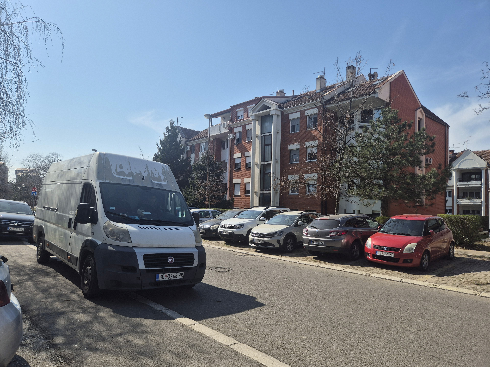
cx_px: 245
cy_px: 184
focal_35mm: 23
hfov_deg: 73.9
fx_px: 326
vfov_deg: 58.9
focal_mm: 5.4
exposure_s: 1/2432
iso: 25
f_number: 1.8
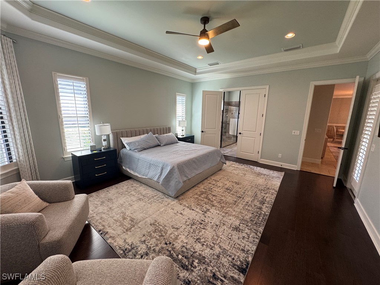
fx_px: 154
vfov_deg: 85.7
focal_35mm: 14
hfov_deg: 102.1
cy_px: 142
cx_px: 190
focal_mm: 2.22
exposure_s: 1/60
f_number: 2.2
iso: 160
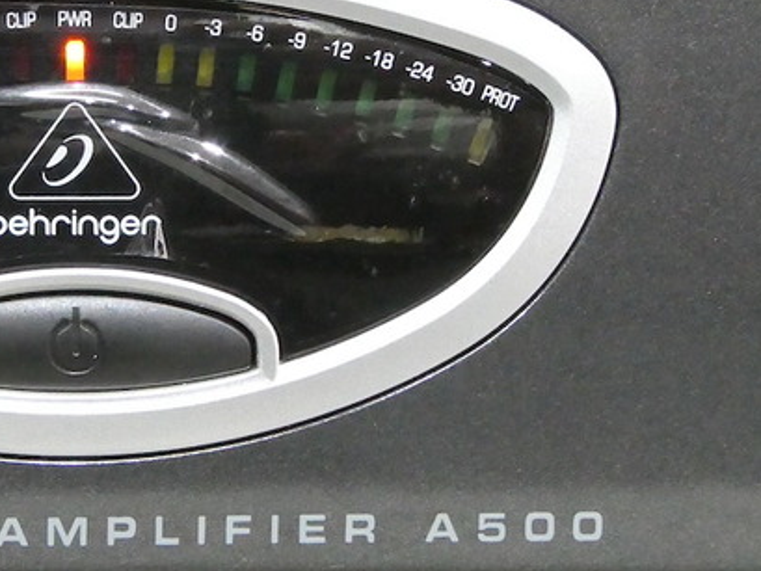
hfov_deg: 9.3
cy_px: 232
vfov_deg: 7.0
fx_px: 4640
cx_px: 69
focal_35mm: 211
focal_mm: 16.1
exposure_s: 1/20
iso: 1600
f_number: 5.1
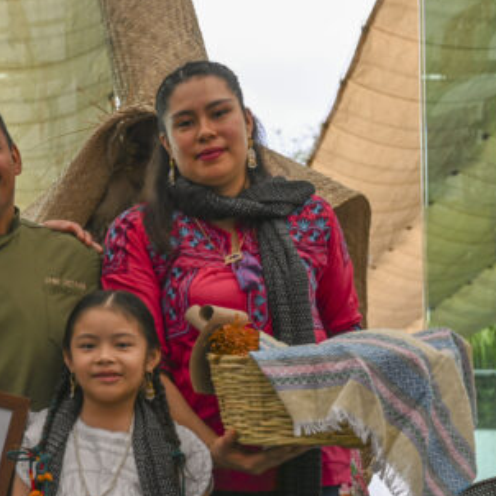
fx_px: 1751
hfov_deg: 15.8
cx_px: -18
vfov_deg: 16.1
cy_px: 293
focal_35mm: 108
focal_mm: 50
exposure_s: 1/125
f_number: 5.6
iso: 100
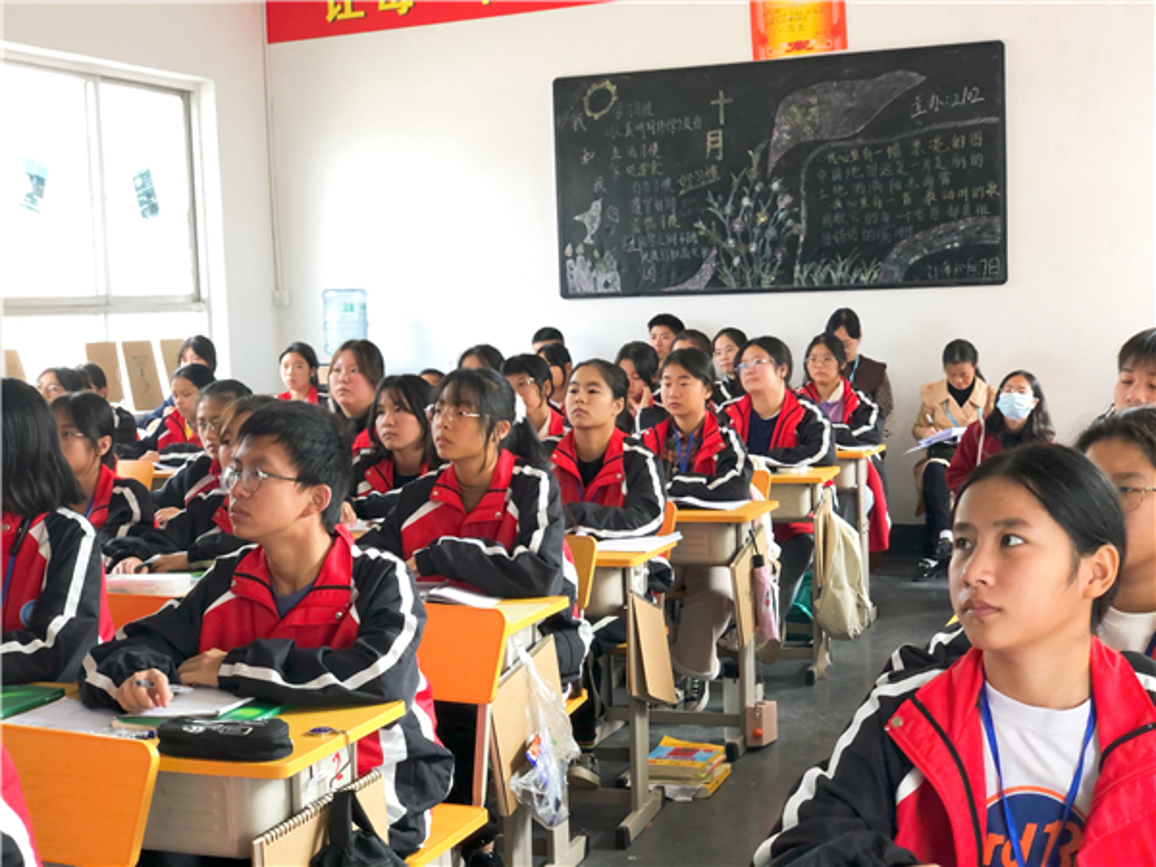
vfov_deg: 28.0
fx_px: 1737
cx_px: 578
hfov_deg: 36.8
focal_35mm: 52
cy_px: 434
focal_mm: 6
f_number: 2.4
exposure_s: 1/60
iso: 64
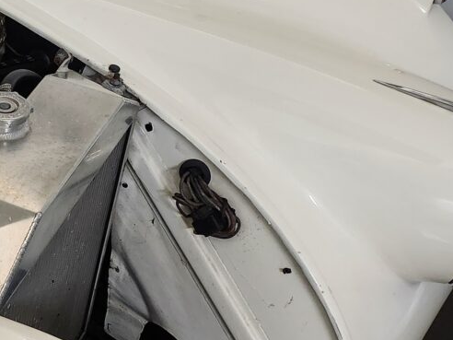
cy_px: 143
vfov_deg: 18.9
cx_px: -237
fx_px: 1021
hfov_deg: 21.0
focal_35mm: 78
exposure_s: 1/50
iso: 800
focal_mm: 5
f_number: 1.8
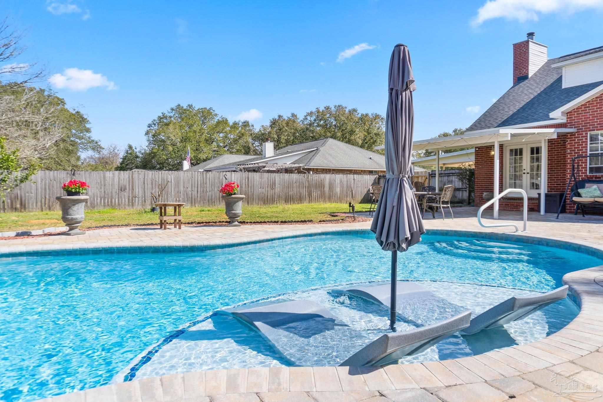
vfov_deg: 53.1
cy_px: 201
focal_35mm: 24
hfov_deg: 73.7
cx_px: 302
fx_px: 402
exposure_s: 1/1500
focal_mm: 16
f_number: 4
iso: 100
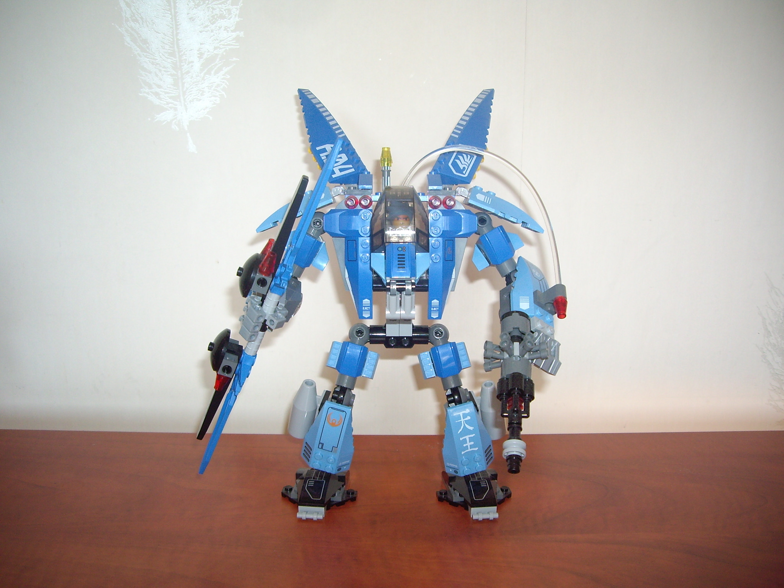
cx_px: 392
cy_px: 294
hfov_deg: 49.0
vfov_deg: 37.7
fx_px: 861
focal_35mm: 38
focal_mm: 6.2
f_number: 2.7
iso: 100
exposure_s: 1/60
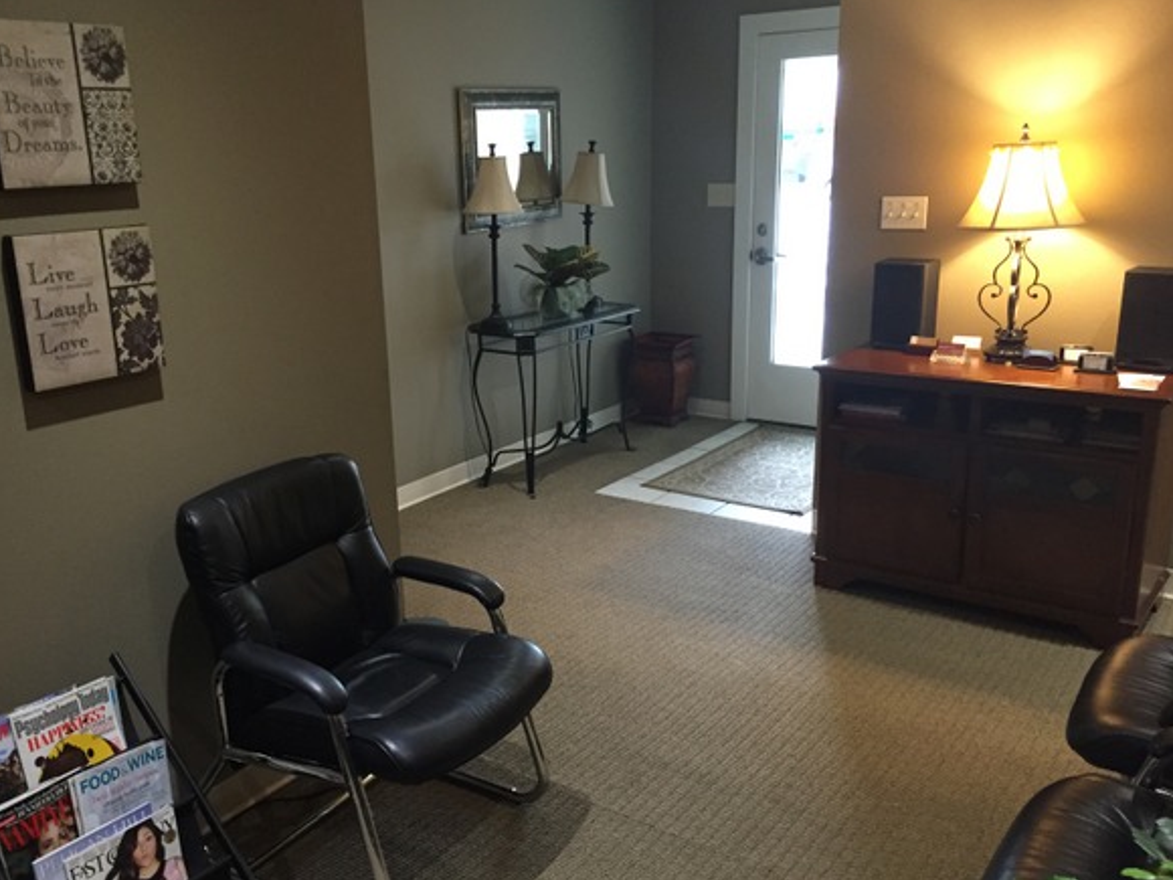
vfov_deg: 44.1
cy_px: 463
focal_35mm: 32
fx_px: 1084
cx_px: 530
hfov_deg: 56.7
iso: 250
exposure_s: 1/24
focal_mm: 4.15
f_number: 2.2
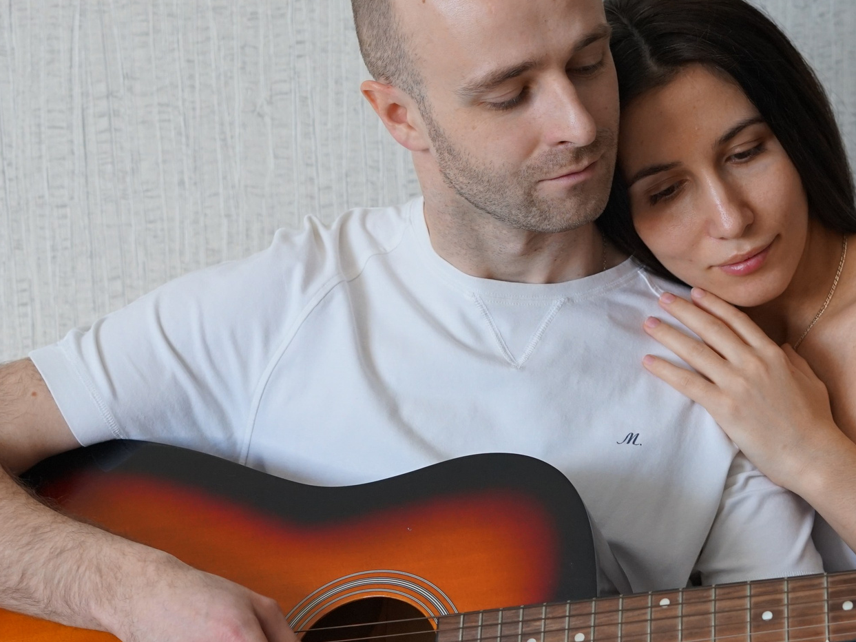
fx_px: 2448
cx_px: 664
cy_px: 307
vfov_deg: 14.9
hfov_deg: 19.7
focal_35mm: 99
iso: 800
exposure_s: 1/160
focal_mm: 50
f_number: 4
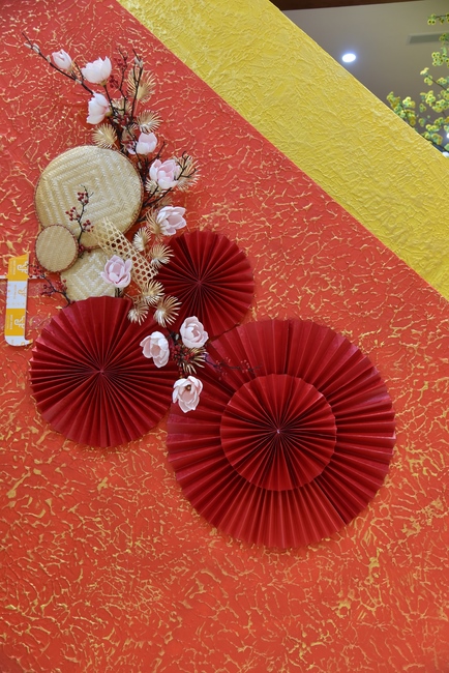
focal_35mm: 38
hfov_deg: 35.1
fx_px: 710
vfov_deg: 50.7
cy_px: 336
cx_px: 224
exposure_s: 1/80
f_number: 4
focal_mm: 38
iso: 800
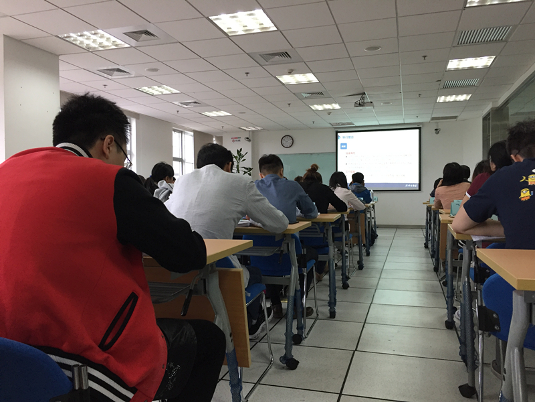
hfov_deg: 61.7
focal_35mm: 29
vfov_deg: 48.2
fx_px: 448
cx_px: 268
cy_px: 201
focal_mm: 4.15
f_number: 2.2
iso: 80
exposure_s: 1/33
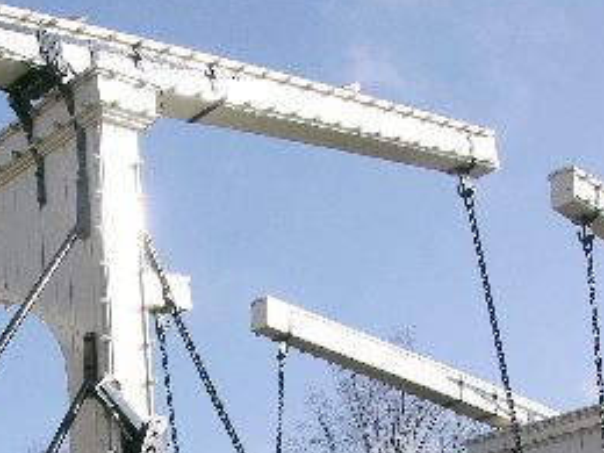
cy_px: 503
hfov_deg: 24.4
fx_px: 1378
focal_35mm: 79
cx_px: 146
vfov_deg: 18.0
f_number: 8
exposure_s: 1/180
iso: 50
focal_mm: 8.9
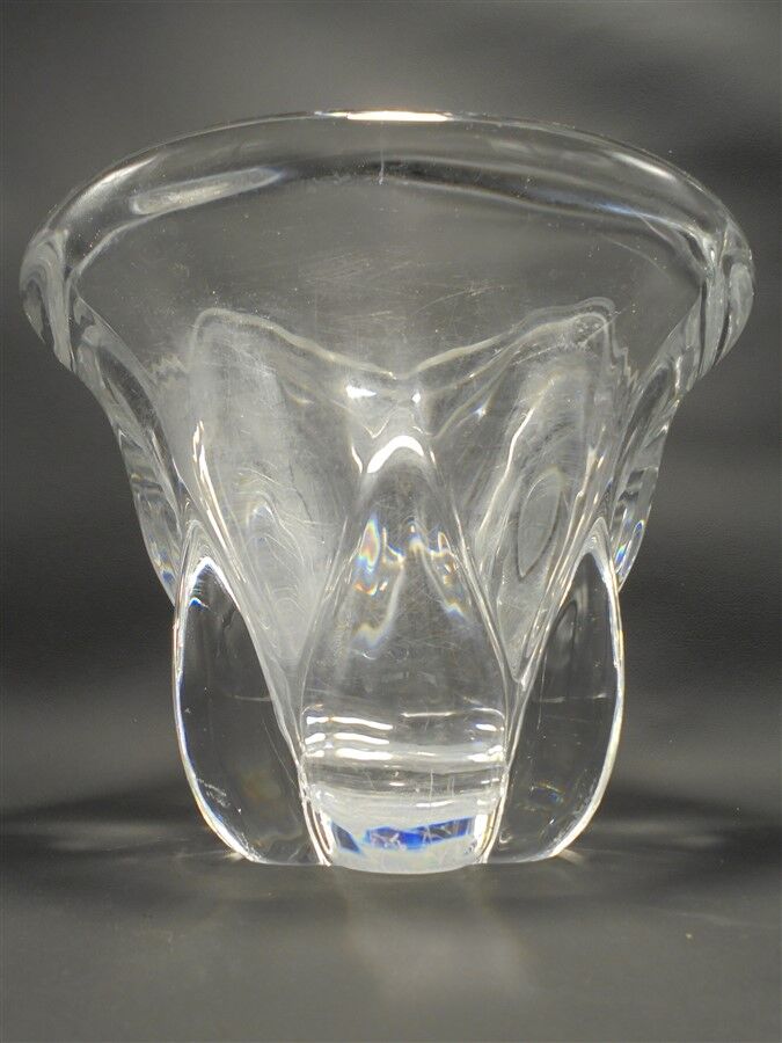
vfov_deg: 54.0
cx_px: 391
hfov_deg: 41.8
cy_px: 522
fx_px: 1024
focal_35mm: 34
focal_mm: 6.1
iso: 160
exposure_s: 1/30
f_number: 4
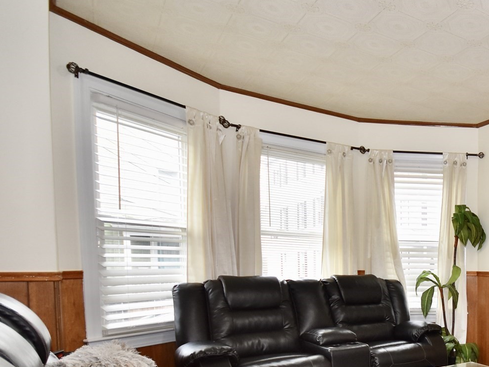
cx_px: 499
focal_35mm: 30
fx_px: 424
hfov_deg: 48.3
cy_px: 290
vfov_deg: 44.7
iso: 640
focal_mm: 10
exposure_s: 1/60
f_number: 4
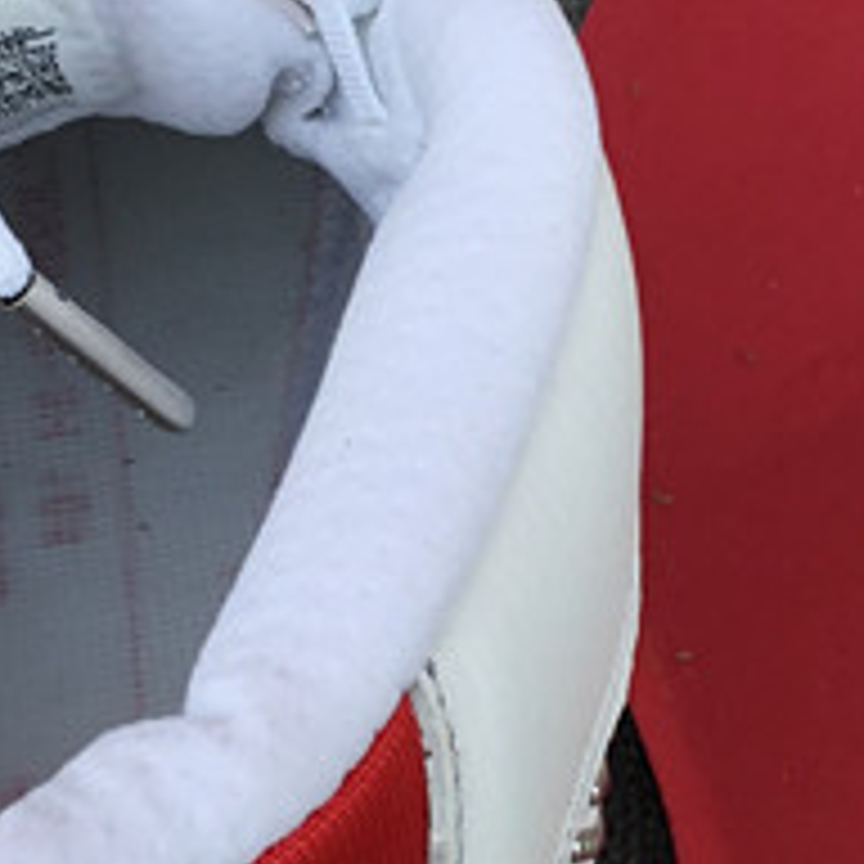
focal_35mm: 114
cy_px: 558
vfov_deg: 15.3
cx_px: 495
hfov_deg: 15.3
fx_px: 3219
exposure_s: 1/257
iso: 25
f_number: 2.4
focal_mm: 3.3
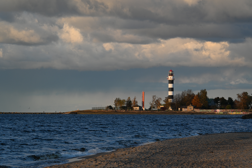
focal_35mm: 243
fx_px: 1700
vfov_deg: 5.6
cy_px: 84
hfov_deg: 8.5
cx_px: 126
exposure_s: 1/100
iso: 500
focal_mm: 243
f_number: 16
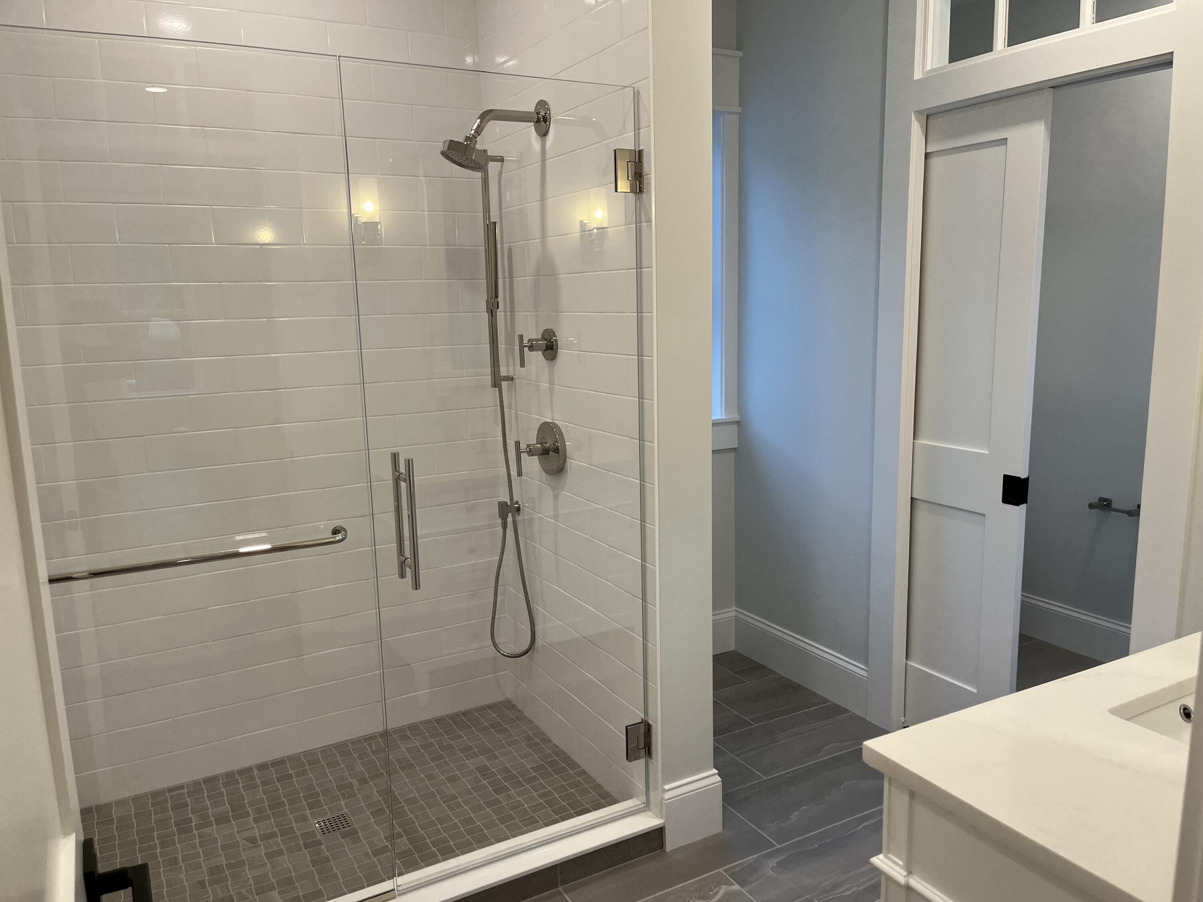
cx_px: 602
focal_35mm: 26
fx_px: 904
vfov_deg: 53.1
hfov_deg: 67.3
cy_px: 451
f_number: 1.6
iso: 100
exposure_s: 1/120
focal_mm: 5.1
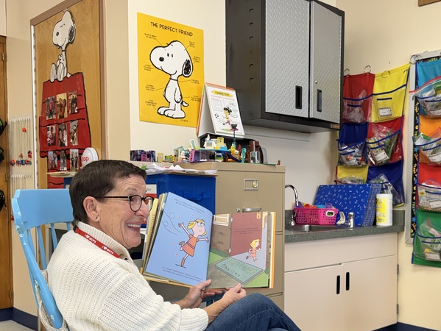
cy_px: 230
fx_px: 523
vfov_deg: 34.7
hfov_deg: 45.2
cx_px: 289
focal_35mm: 41
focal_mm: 6.76
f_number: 1.78
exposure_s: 1/120
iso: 125
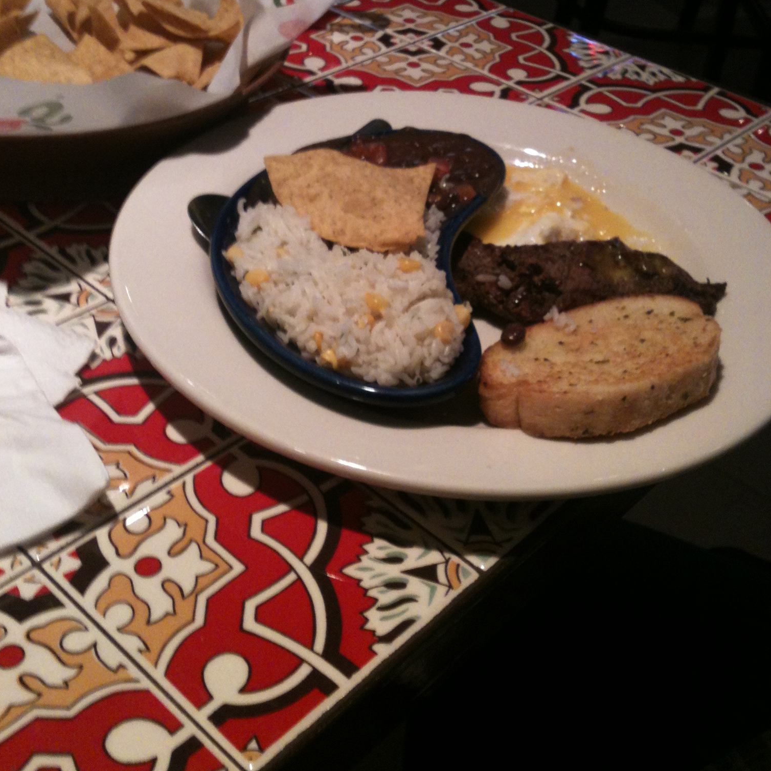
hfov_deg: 40.0
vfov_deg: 39.7
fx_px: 1058
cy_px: 275
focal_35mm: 42
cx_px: 381
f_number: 2.8
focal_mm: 3.85
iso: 100
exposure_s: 1/15
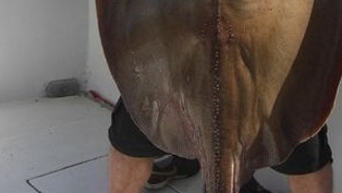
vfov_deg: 14.1
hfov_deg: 25.5
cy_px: -45
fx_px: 753
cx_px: 223
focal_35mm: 83
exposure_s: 1/640
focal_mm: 7.9
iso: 80
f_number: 4
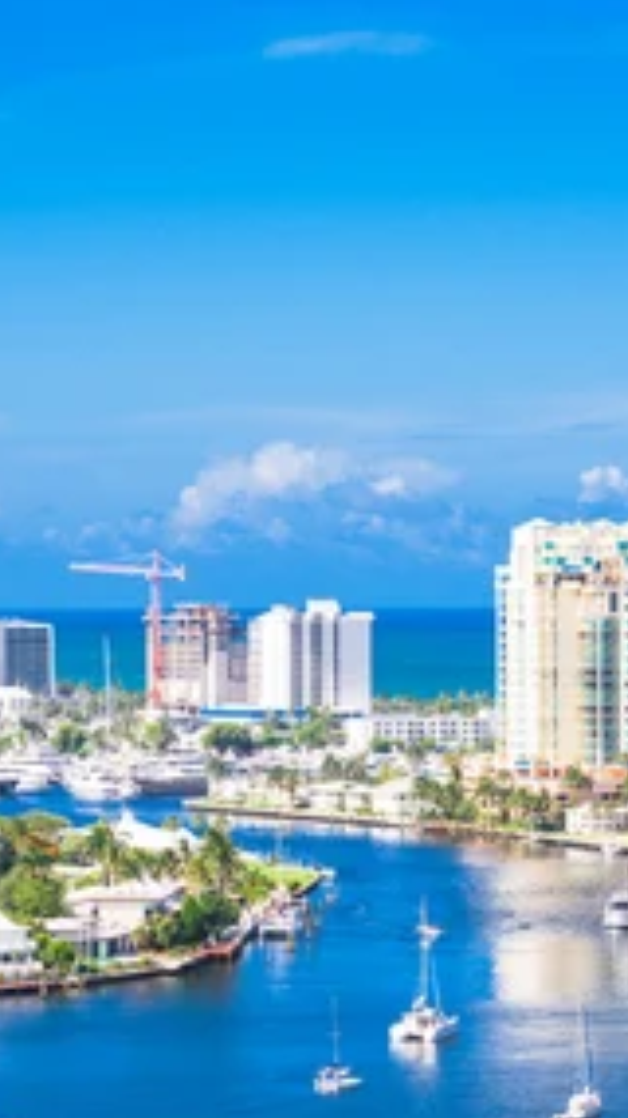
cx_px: 396
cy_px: 759
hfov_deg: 9.1
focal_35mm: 133
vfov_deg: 16.1
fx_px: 3943
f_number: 8
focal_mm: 50
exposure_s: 1/250
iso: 64
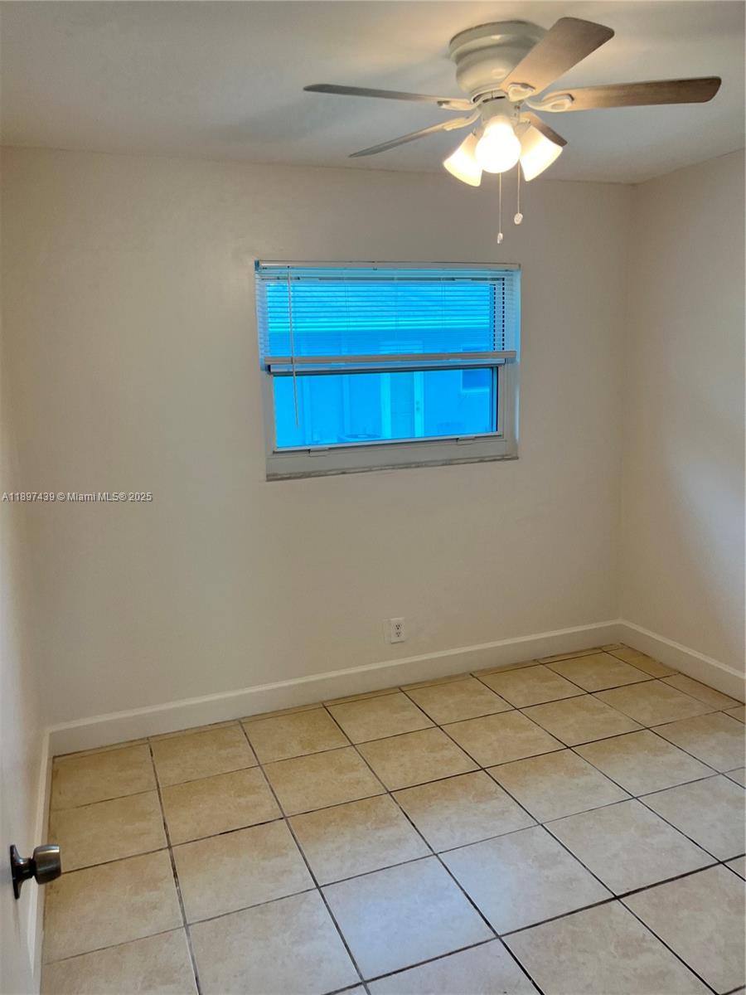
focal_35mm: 26
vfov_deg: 67.3
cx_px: 373
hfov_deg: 53.1
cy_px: 498
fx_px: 747
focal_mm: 5.1
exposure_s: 1/120
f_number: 1.6
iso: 50
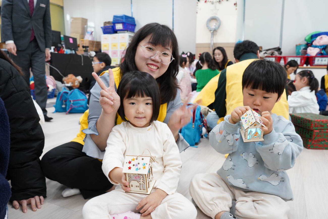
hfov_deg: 65.5
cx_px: 164
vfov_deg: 46.4
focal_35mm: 28
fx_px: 255
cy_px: 110
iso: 2500
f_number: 7.1
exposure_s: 1/50
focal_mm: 28
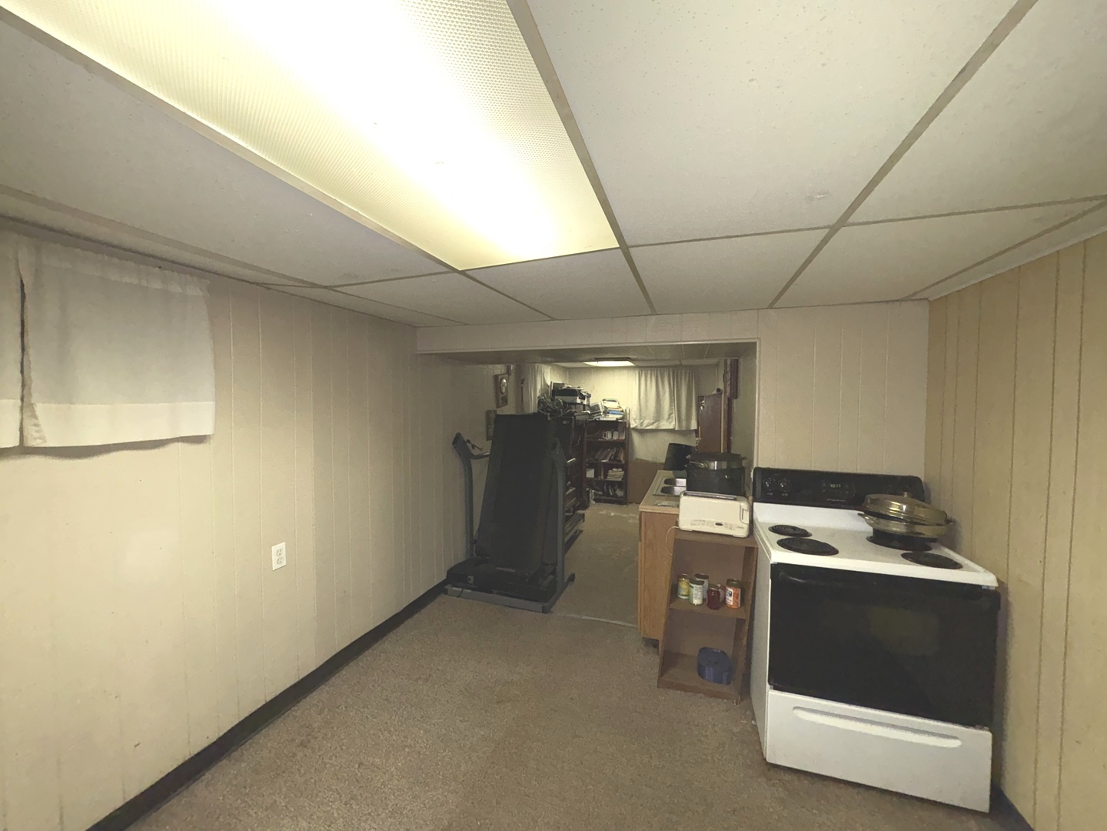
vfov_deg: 85.7
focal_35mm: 14
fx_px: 448
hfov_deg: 102.1
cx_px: 554
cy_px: 416
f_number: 2.2
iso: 125
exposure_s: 1/60
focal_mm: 2.22
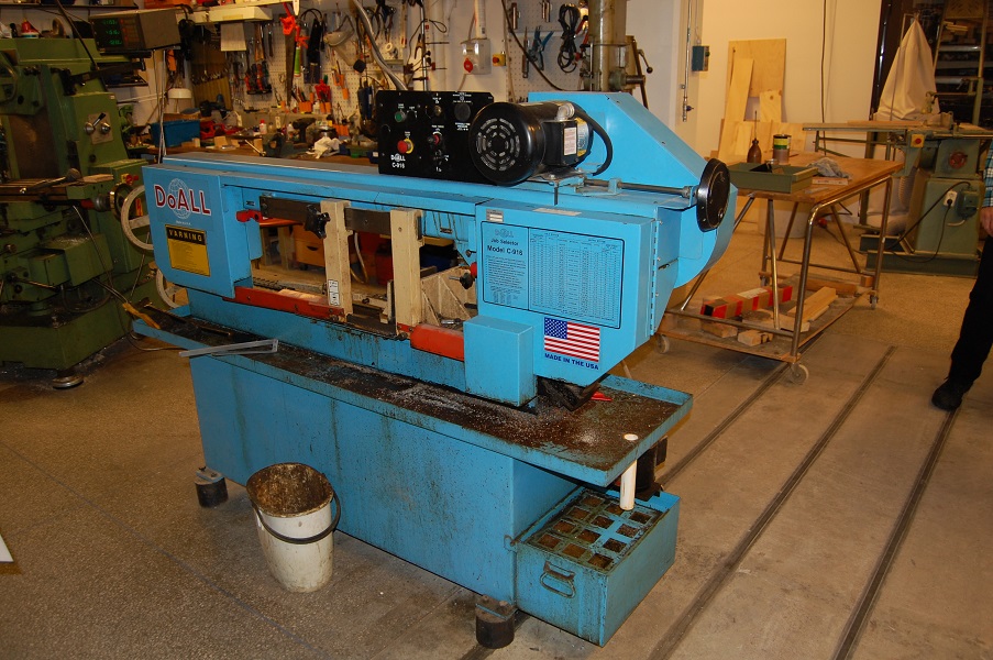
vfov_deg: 47.8
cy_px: 330
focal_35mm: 27
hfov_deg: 67.4
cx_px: 496
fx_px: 744
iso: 400
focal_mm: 18
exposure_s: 1/60
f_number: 3.5
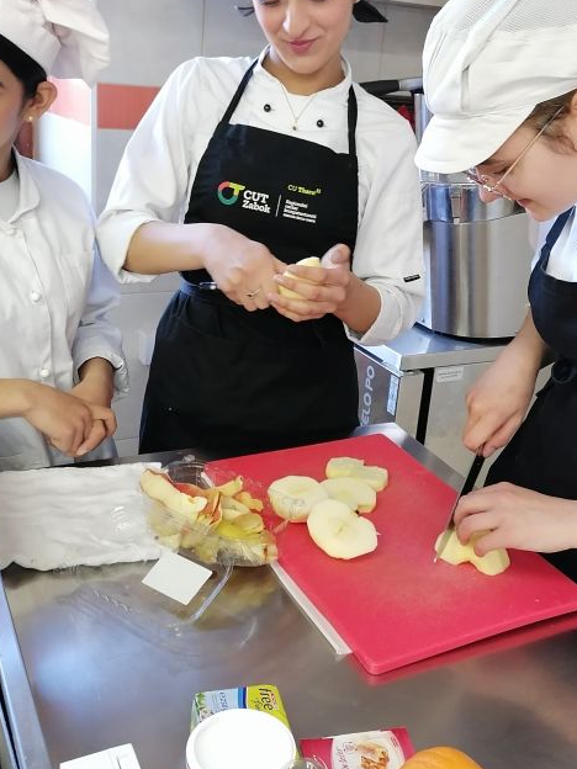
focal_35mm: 40
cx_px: 328
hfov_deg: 35.9
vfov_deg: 46.7
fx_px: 889
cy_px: 338
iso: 400
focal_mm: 5.3
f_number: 1.8
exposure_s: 1/33.3
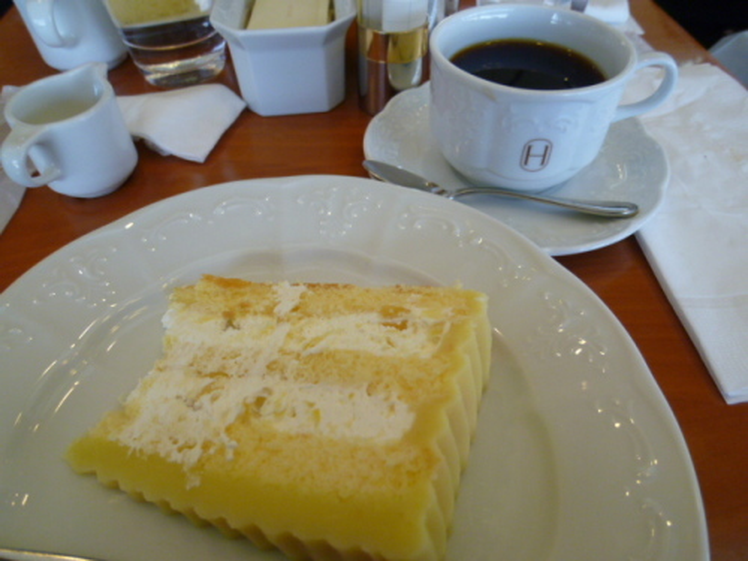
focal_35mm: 24
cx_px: 374
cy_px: 280
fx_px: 519
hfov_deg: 71.6
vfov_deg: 56.8
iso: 160
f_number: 2.2
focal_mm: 4.3
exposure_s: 1/60
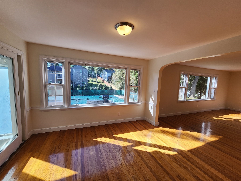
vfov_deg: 89.9
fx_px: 91
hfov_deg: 106.2
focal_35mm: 13
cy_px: 90
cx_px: 120
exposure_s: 1/241
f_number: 2.2
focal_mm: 2.2
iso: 50
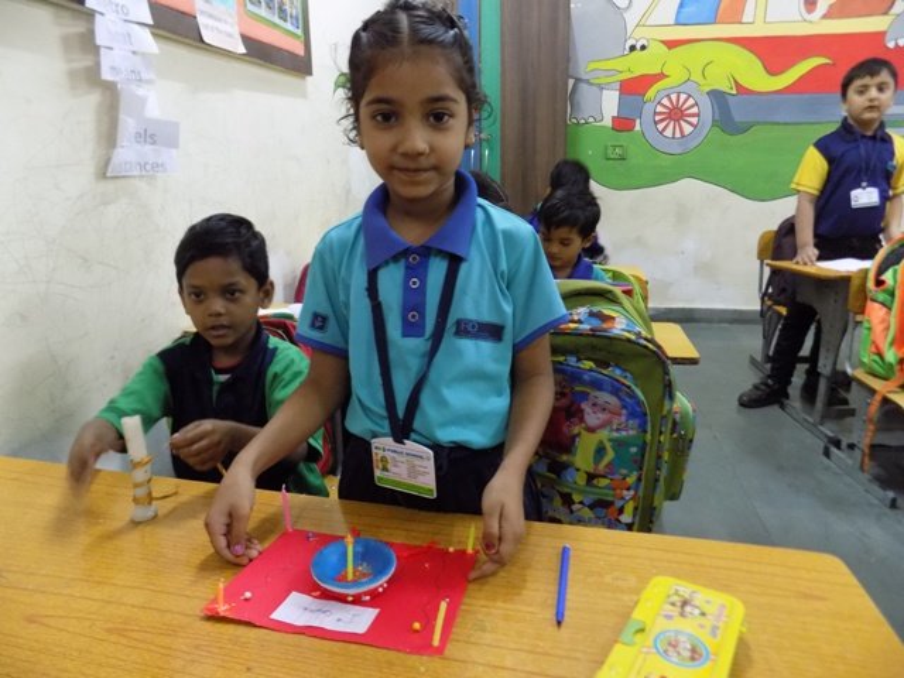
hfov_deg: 73.9
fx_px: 601
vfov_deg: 58.9
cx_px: 452
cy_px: 339
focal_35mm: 23
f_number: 3.1
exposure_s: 1/6
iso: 400
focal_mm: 4
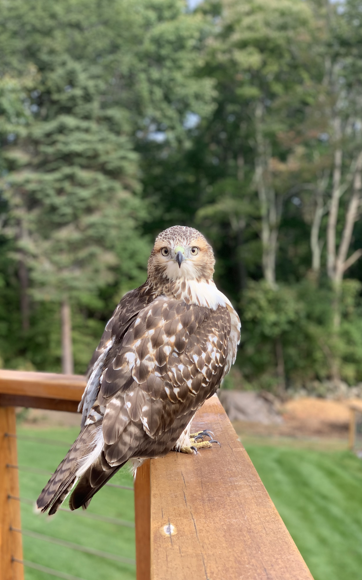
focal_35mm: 56
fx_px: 884
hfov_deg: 23.1
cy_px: 289
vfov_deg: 36.3
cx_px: 159
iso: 16
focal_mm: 6
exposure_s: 1/180
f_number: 2.4
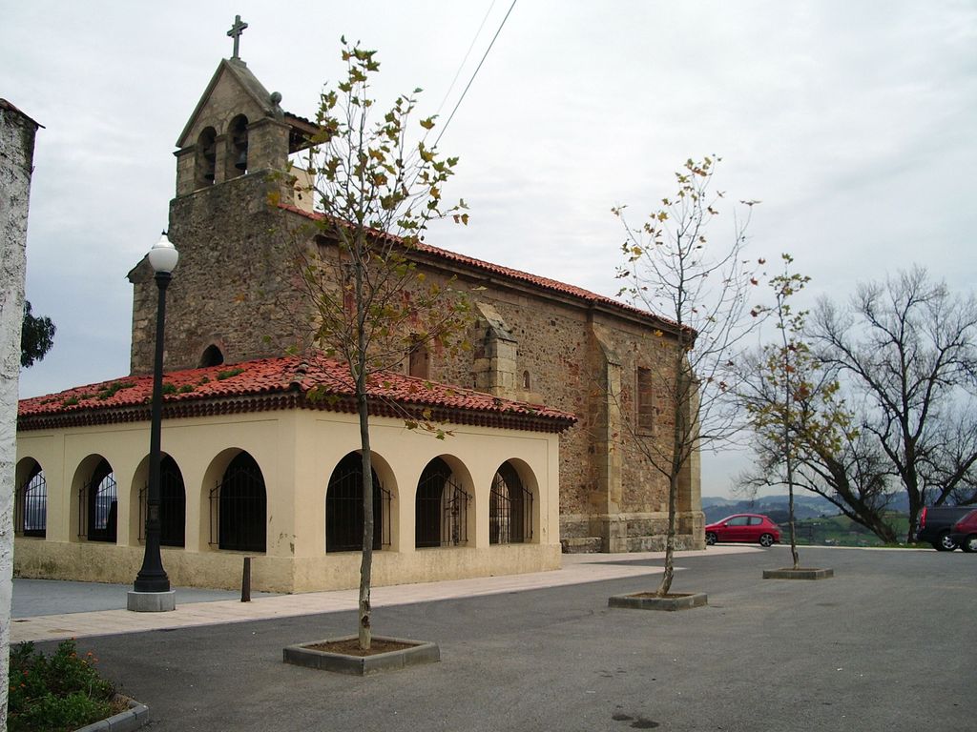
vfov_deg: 40.7
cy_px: 366
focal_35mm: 35
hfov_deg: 52.6
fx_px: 988
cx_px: 488
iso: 50
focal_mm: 5.8
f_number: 4.3
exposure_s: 1/160
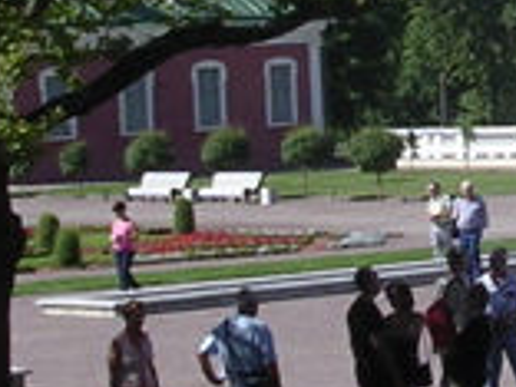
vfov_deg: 6.8
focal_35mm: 219
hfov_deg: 9.0
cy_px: 15
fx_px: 3265
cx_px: 569
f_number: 5.6
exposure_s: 1/292
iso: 100
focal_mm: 5.8
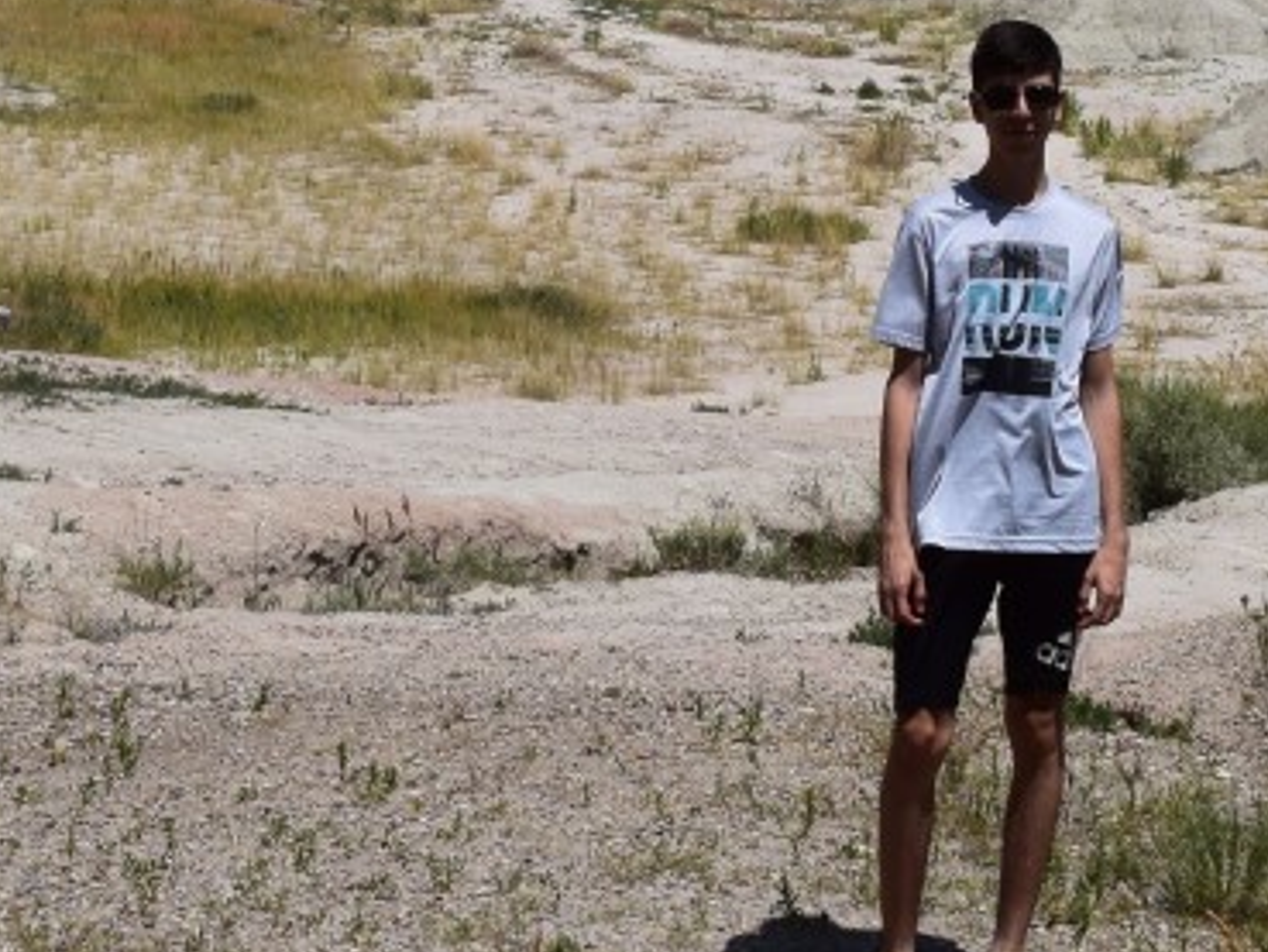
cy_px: -512
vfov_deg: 14.4
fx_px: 3481
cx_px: 680
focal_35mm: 95
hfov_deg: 20.6
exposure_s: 1/500
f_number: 11
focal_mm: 18
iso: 200
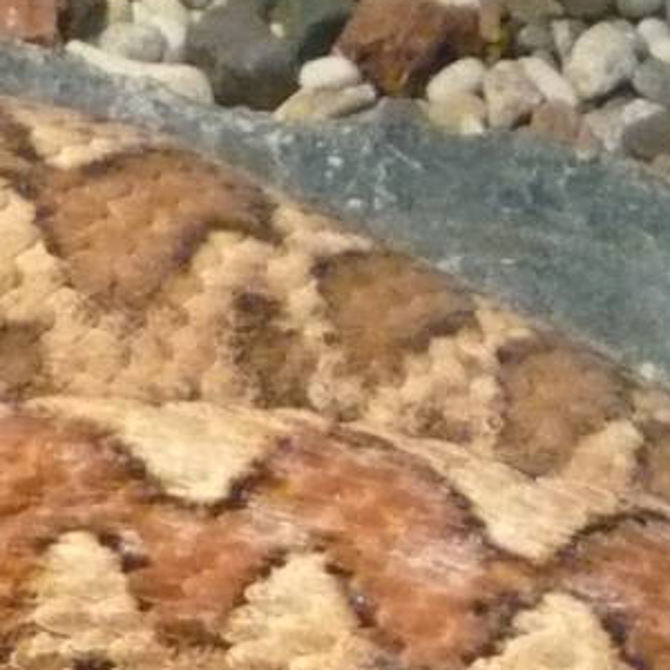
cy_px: 1204
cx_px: -89
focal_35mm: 471
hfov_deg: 3.7
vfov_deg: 3.7
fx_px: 10314
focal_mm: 16.5
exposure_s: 1/60
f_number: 5.1
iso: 800
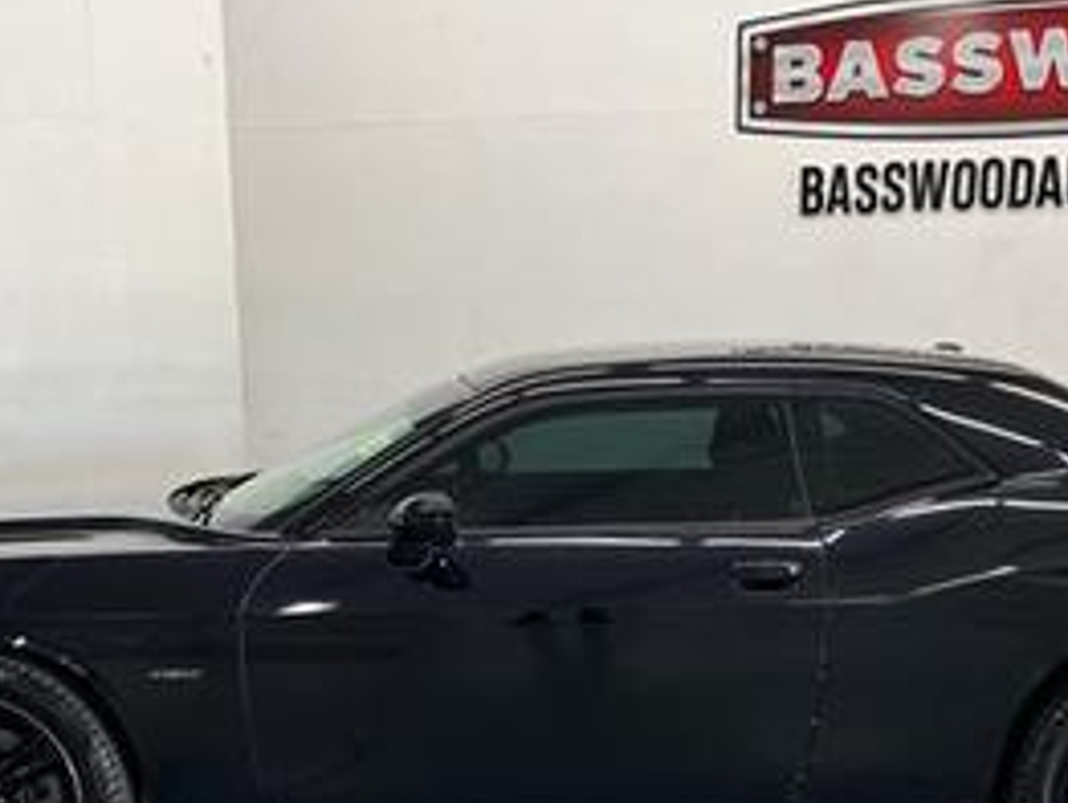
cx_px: 599
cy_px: 652
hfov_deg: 38.1
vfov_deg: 28.5
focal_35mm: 50
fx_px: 1544
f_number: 1.5
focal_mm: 5.7
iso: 125
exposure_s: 1/120
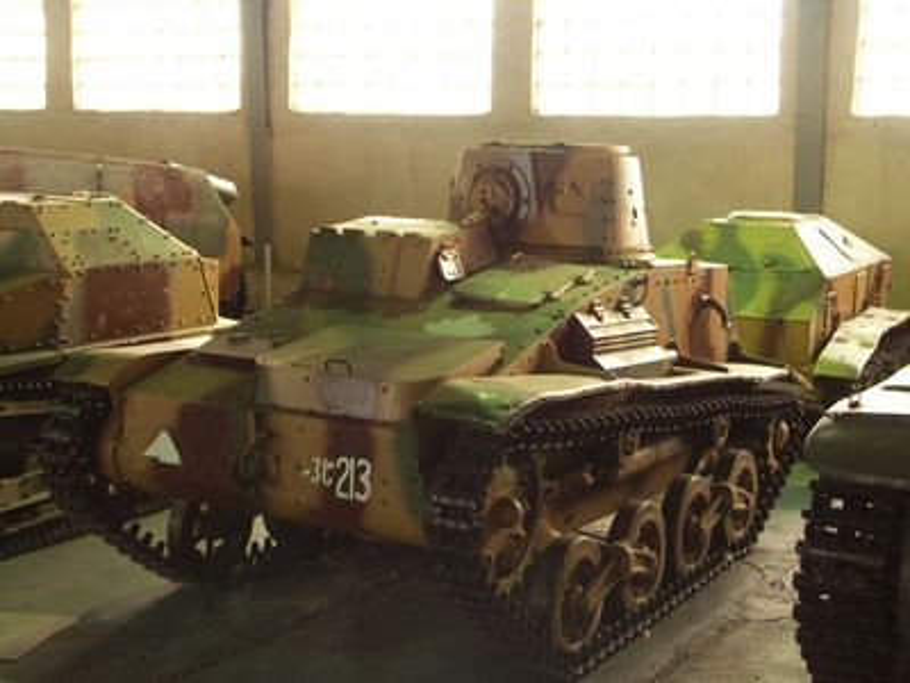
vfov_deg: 29.7
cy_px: 342
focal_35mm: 49
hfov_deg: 38.9
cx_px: 455
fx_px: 1288
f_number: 3.2
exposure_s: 1/10
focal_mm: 12.7
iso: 160
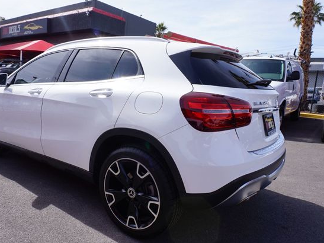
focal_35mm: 27
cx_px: 135
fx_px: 253
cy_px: 123
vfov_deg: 51.3
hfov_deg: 64.9
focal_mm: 16
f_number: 13
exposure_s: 1/80
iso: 100
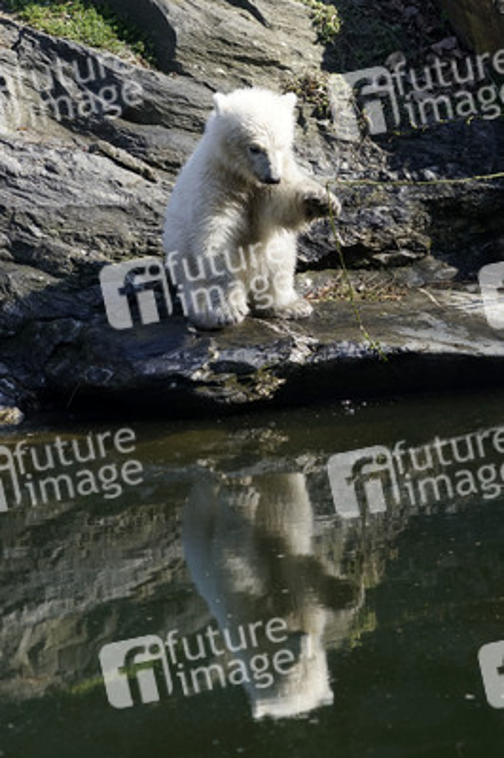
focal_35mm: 200
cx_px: 252
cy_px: 379
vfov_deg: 10.3
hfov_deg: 6.9
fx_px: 4207
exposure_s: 1/1250
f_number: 5
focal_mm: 200
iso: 640
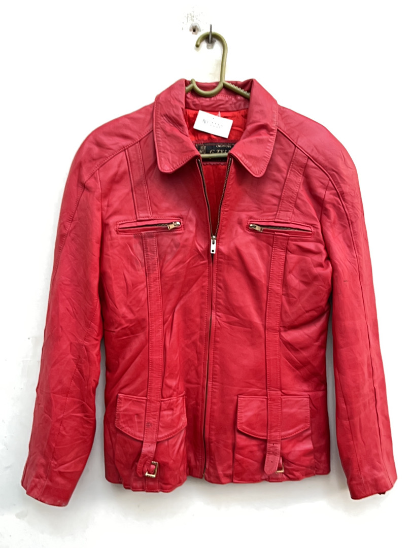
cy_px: 274
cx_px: 206
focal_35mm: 27
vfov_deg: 65.3
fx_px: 427
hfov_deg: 51.4
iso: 100
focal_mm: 5.1
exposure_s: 1/60
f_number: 1.6
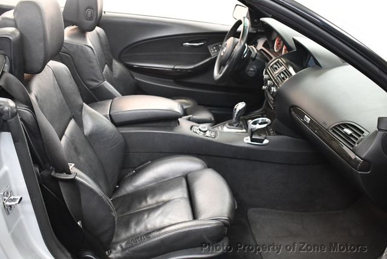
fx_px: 387
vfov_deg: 36.9
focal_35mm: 36
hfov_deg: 53.1
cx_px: 194
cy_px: 130
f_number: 3.5
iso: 3200
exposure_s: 1/100
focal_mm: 18
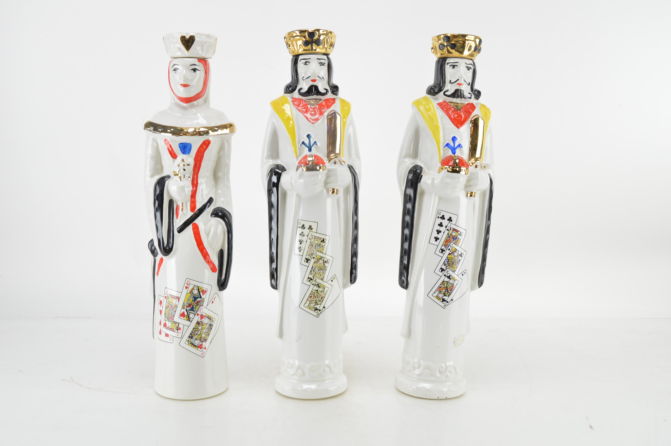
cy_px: 223
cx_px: 336
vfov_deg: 34.1
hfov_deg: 49.6
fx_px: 726
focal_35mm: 39
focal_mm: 26
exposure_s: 1/80
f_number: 6.3
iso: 800
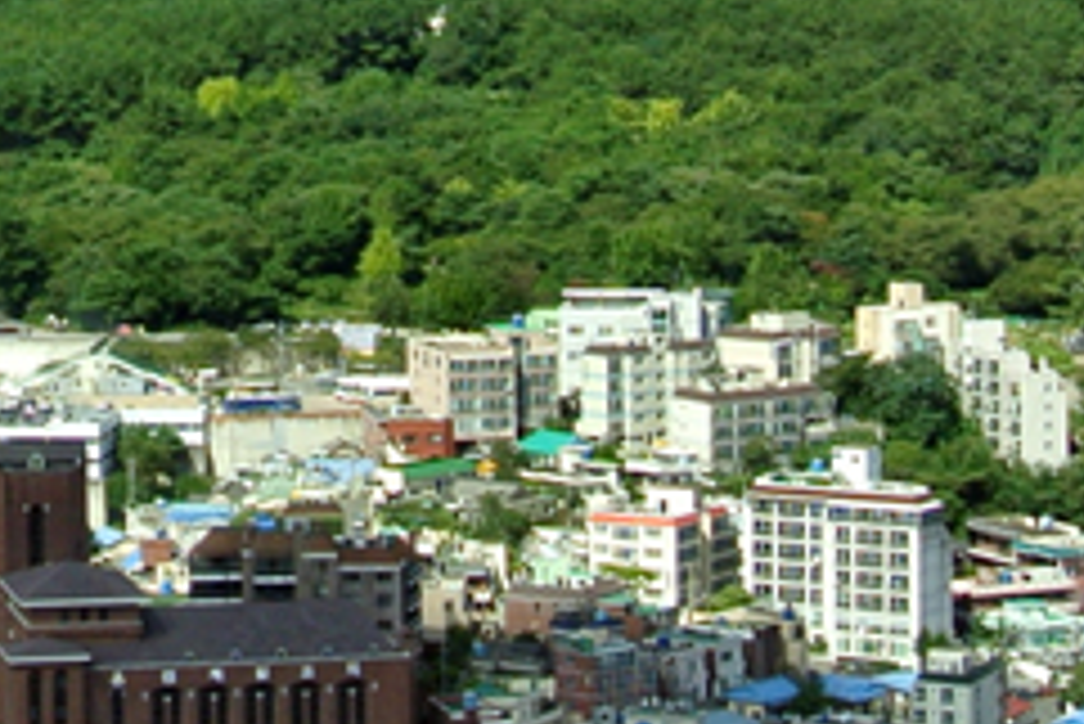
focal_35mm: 154
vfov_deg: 8.9
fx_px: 4640
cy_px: 173
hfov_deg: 12.9
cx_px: -261
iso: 100
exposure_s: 1/500
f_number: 4.5
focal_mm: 11
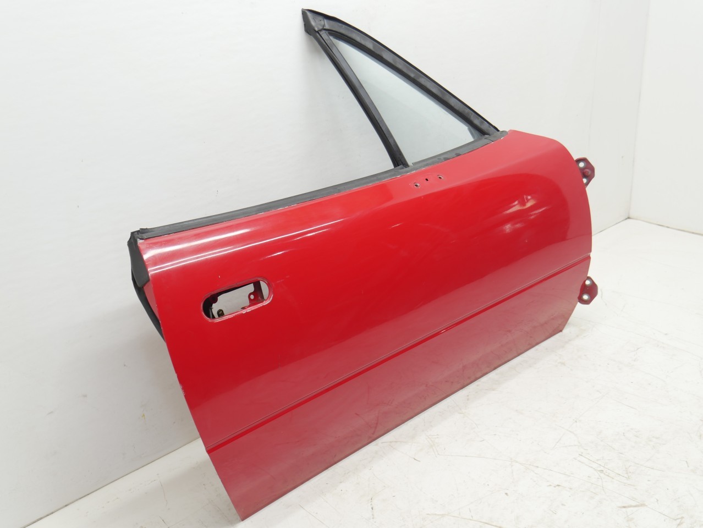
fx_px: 772
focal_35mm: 38
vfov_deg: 37.8
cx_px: 352
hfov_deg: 49.0
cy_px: 264
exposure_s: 1/100
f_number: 4.1
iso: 200
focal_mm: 19
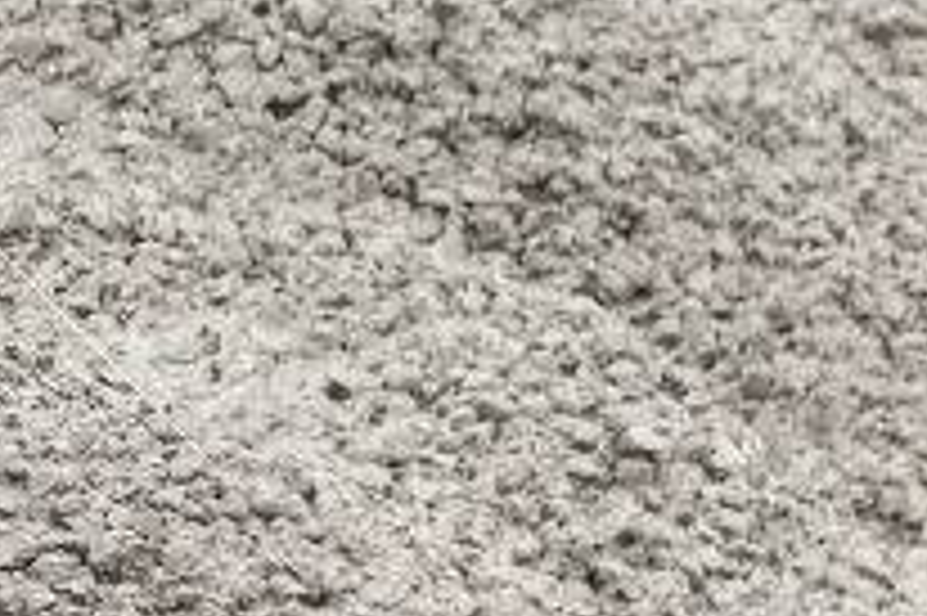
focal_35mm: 442
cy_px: 663
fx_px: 11372
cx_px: -1926
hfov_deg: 4.5
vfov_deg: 3.1
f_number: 3.5
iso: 200
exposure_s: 1/2000
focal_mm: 70
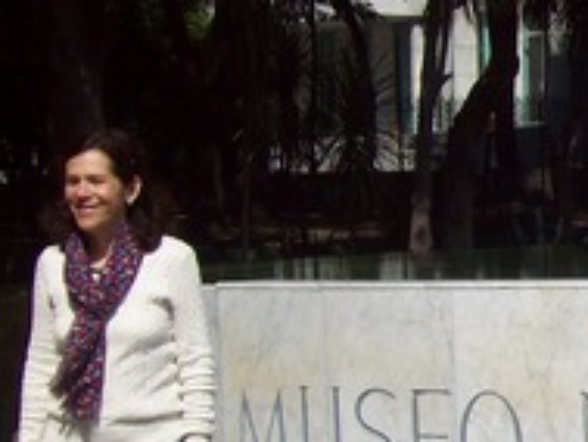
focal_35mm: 122
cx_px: 927
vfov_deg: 12.1
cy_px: 349
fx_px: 2074
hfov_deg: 14.8
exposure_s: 1/845
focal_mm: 6
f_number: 4.8
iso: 80
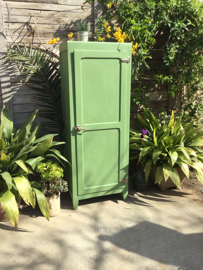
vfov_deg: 58.4
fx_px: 242
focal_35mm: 31
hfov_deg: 45.4
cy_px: 135
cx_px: 102
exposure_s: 1/702
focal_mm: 3.3
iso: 25
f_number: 2.4
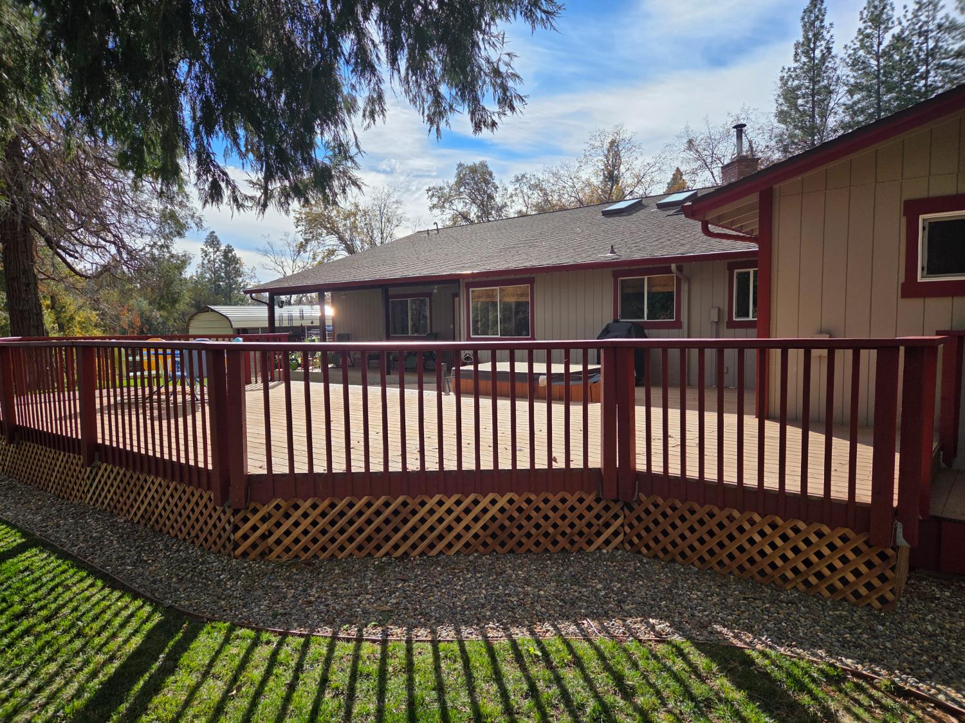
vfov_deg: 58.9
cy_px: 362
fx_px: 641
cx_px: 482
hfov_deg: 73.9
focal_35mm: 23
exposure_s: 1/7599
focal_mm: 5.4
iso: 80
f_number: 1.8
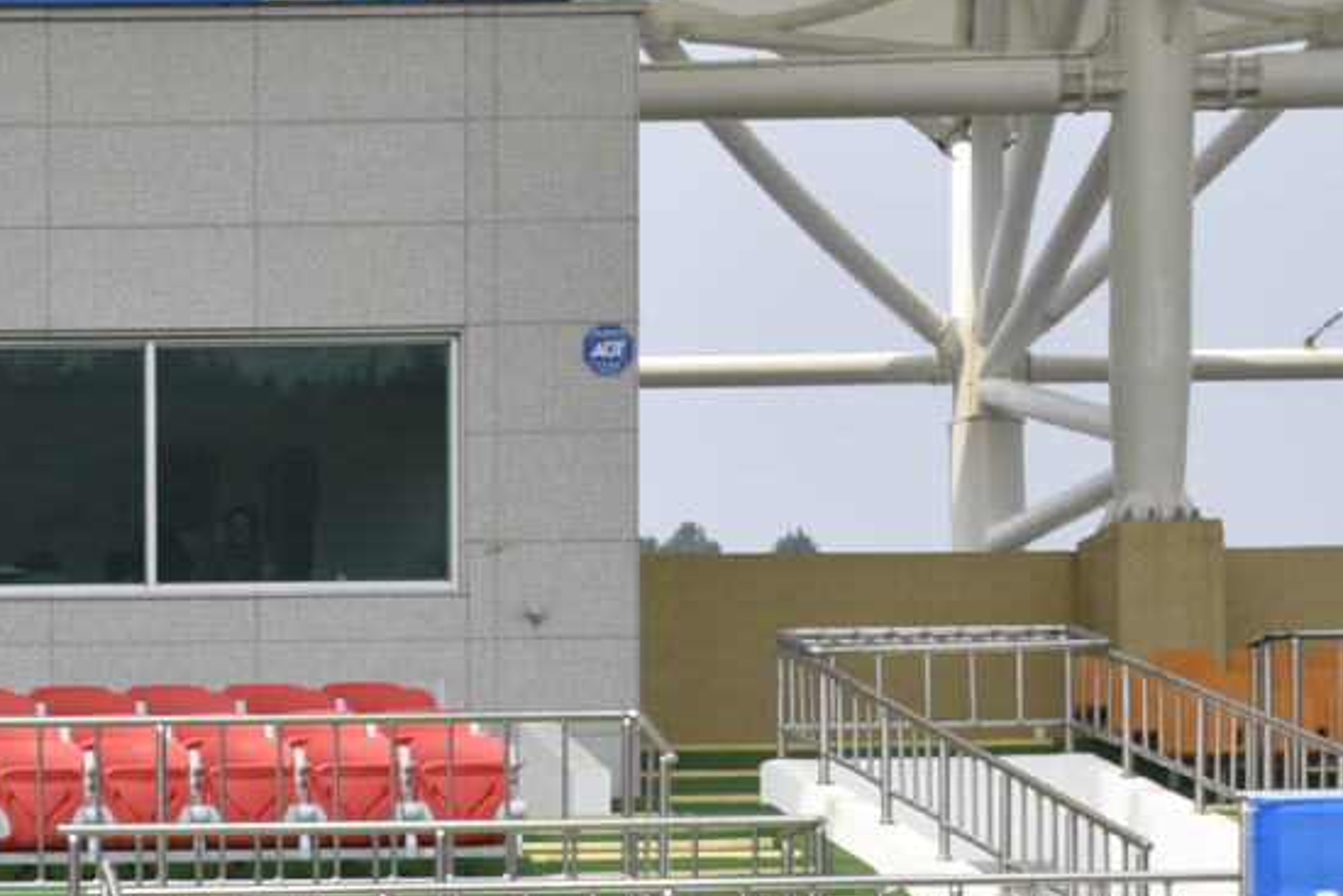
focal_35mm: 184
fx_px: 6866
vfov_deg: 7.3
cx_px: -542
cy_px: 1533
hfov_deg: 10.8
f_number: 9
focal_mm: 46
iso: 100
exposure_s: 1/200
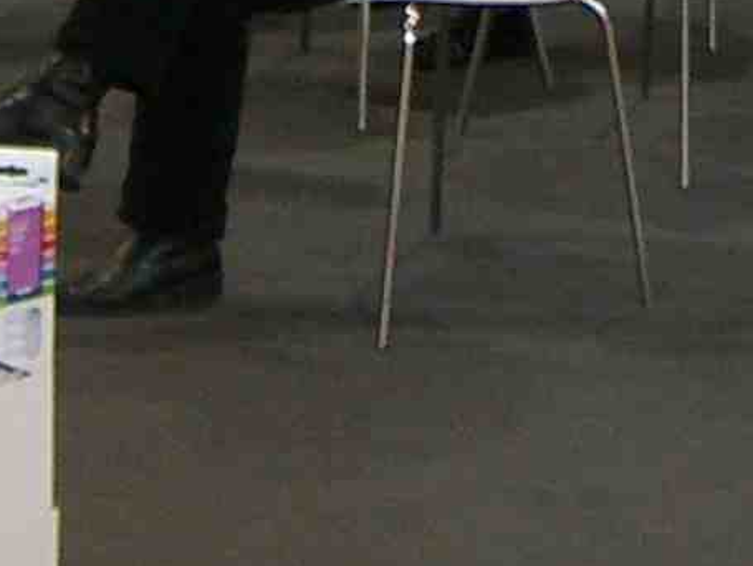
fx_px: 5116
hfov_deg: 8.4
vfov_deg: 6.1
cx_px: 583
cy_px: -712
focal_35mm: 235
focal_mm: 6.2
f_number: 2.7
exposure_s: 1/15
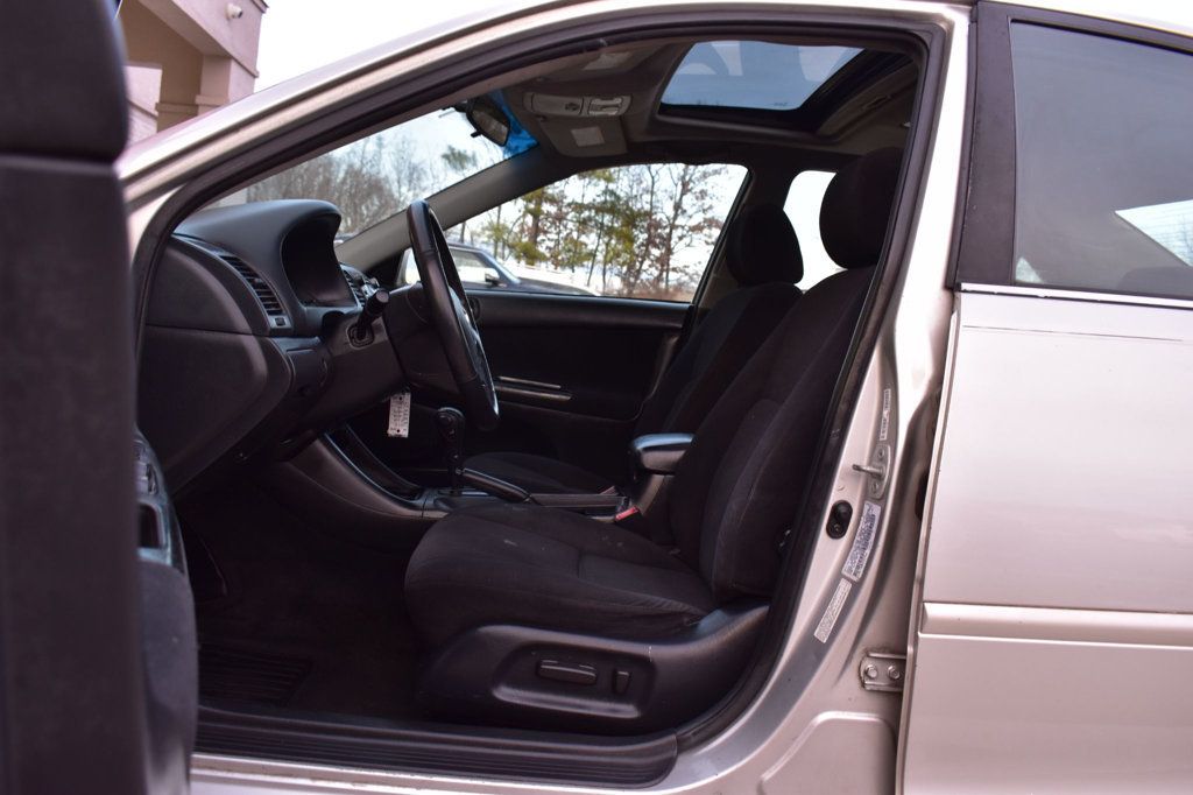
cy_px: 398
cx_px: 596
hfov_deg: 59.5
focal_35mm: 32
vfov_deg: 41.7
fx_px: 1043
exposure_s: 1/20
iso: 400
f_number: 6.3
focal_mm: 21
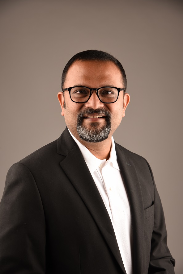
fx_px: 602
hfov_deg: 17.3
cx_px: 92
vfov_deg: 25.7
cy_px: 137
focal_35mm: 79
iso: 200
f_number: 8
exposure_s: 1/125
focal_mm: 78
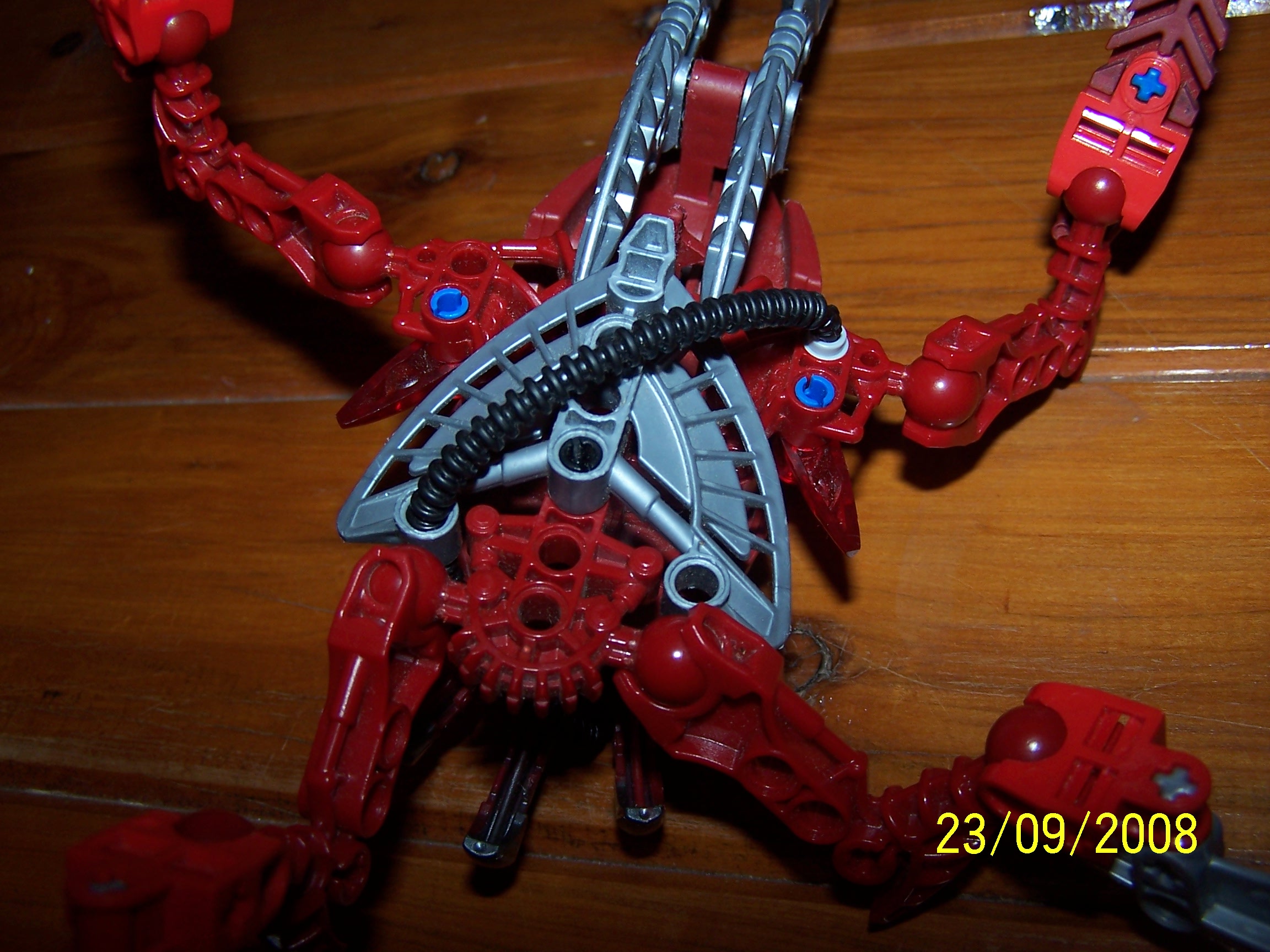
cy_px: 476
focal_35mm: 38
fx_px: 1394
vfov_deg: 37.7
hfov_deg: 49.0
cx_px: 635
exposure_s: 1/60
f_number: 2.8
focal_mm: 6.3
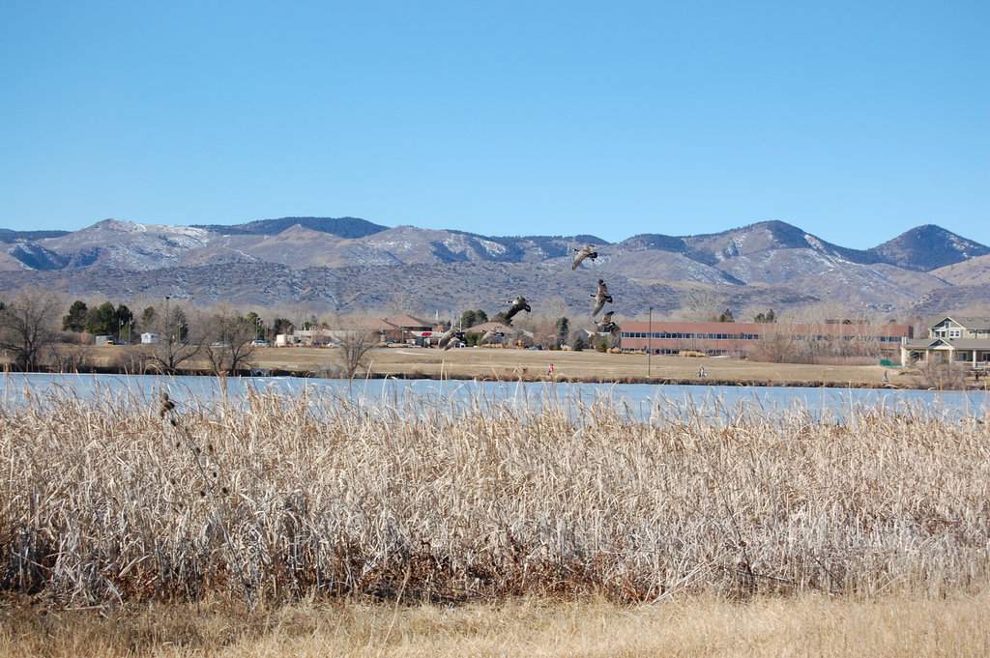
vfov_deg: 16.5
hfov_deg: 24.6
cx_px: 495
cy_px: 329
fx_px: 2267
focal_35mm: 82
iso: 200
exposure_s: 1/400
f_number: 10
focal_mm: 55
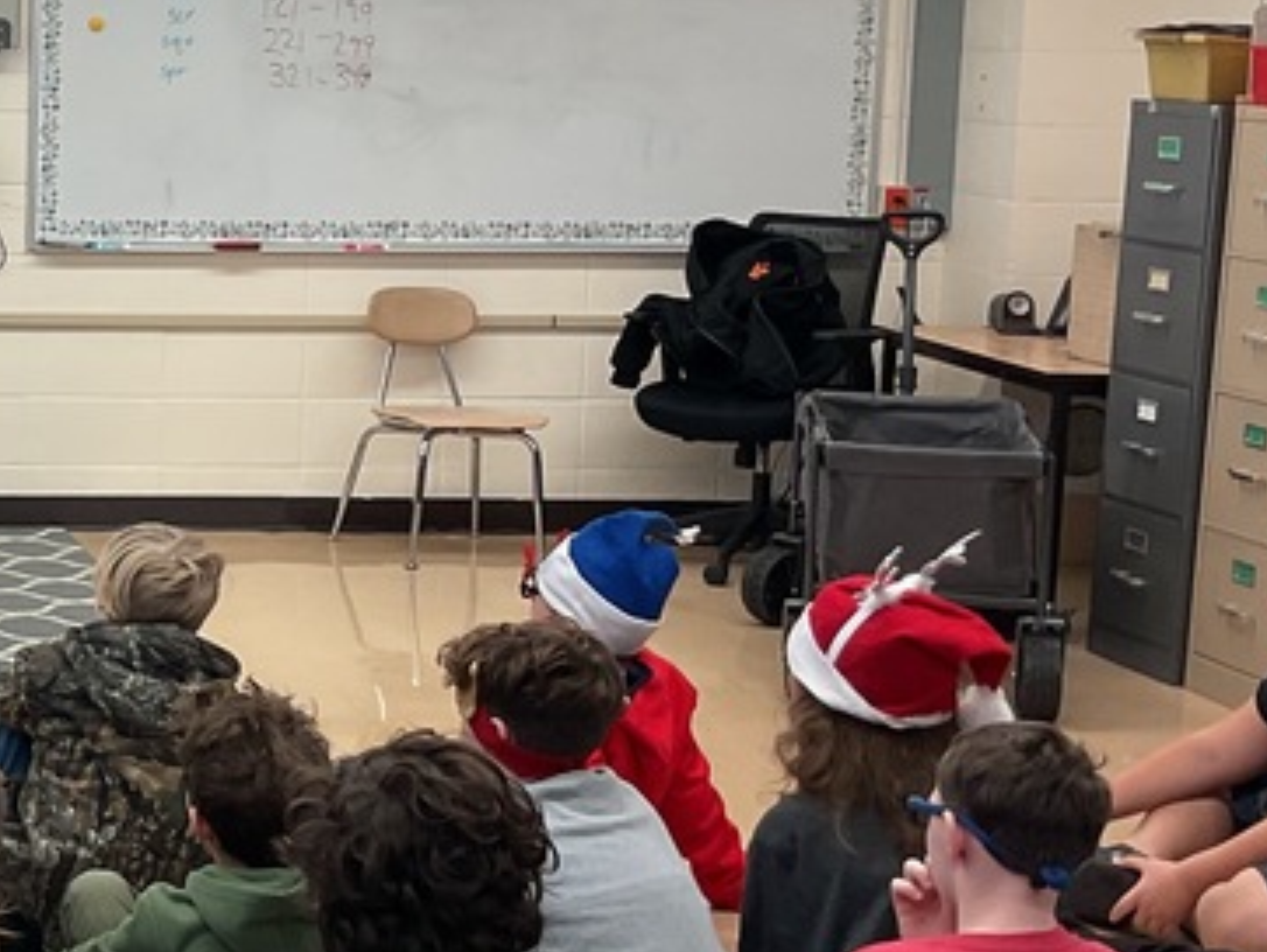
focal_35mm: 82
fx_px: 3003
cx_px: -262
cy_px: 315
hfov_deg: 22.0
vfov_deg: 18.0
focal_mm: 3
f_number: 1.8
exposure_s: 1/60
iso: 40
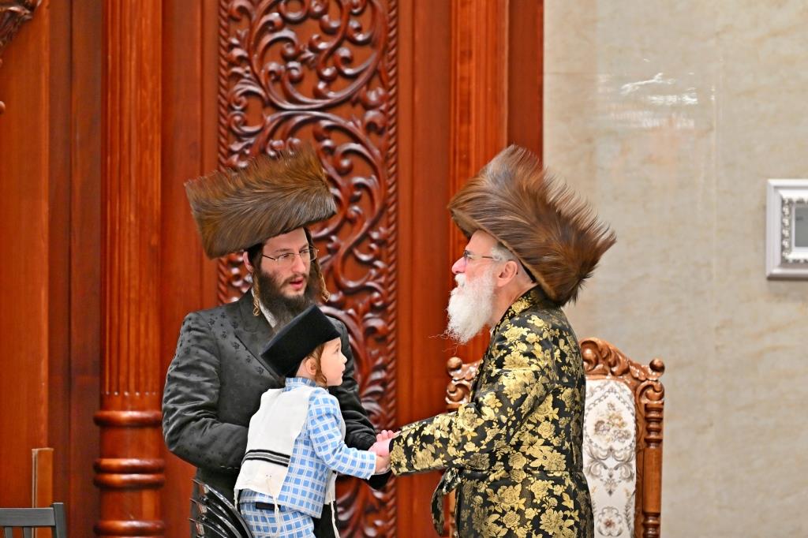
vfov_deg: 4.6
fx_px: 6731
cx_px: 404
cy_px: 269
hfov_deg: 6.9
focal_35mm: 300
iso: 250
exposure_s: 1/320
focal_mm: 200
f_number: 2.8
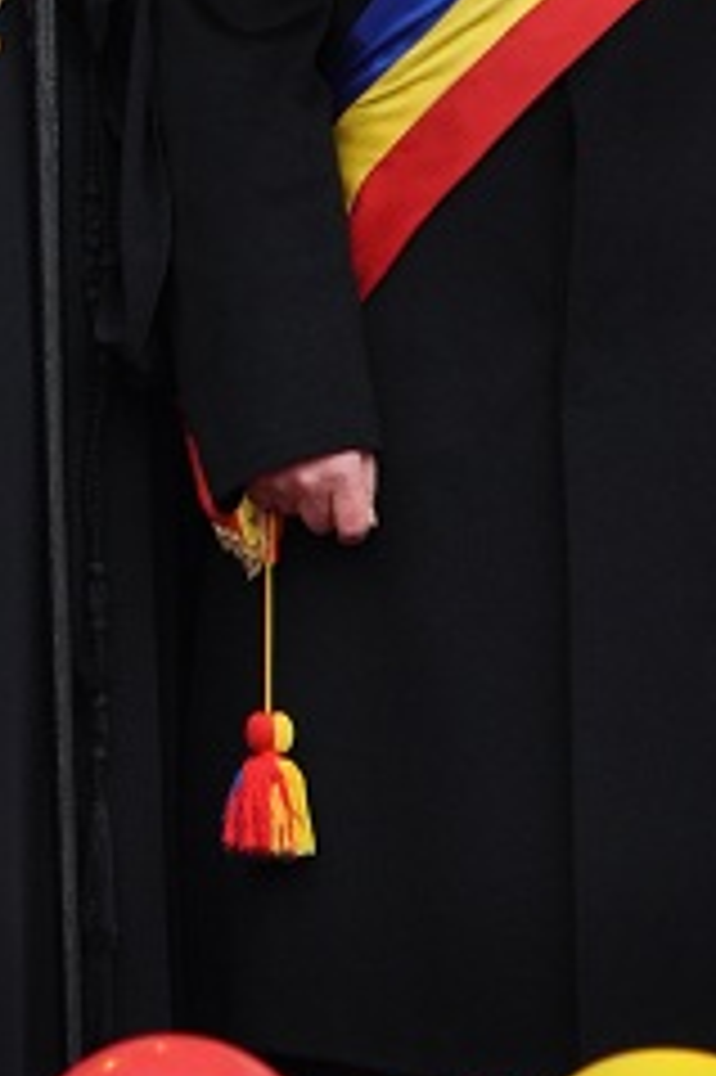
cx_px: -216
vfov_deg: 4.2
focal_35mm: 496
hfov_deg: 2.8
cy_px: 203
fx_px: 14805
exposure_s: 1/250
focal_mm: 105
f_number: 5.6
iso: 500
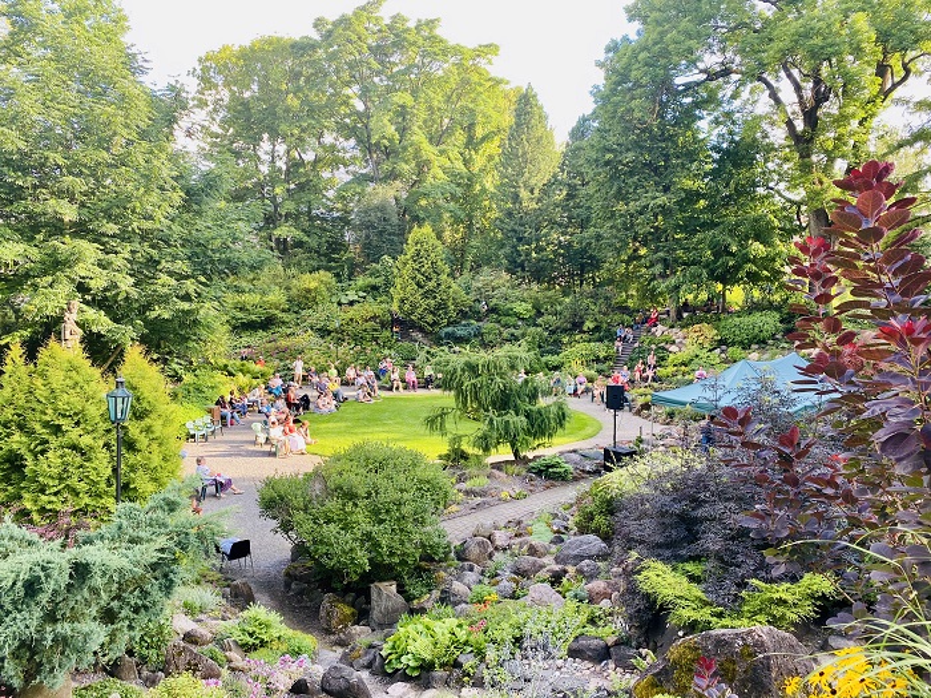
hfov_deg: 67.3
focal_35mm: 26
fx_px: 699
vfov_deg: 53.1
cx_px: 466
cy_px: 349
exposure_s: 1/122
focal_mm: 4.25
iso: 32
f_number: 1.8
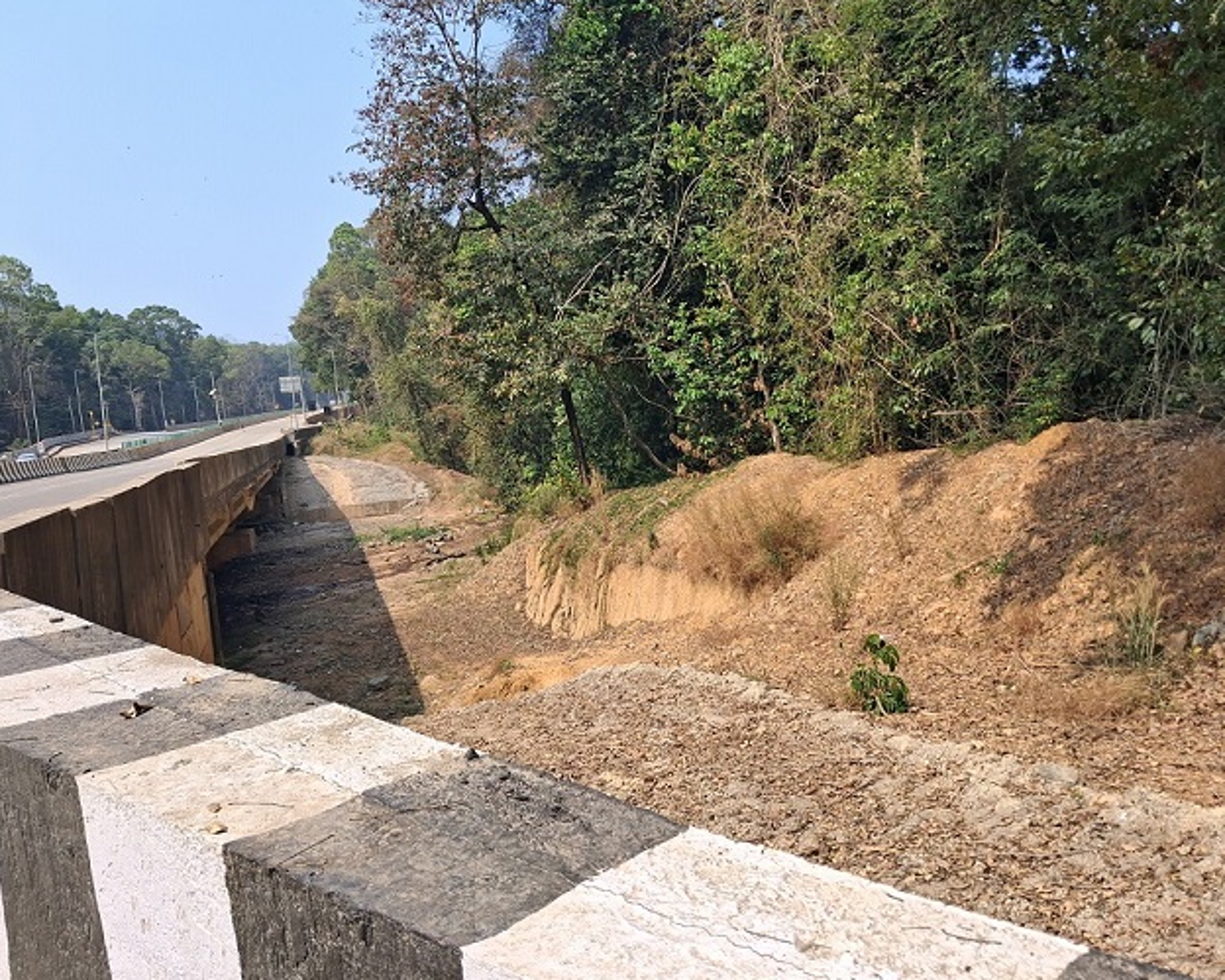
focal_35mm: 29
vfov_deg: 50.0
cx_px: 667
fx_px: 1051
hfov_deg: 60.4
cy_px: 492
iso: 20
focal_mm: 4
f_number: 1.8
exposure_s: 1/476
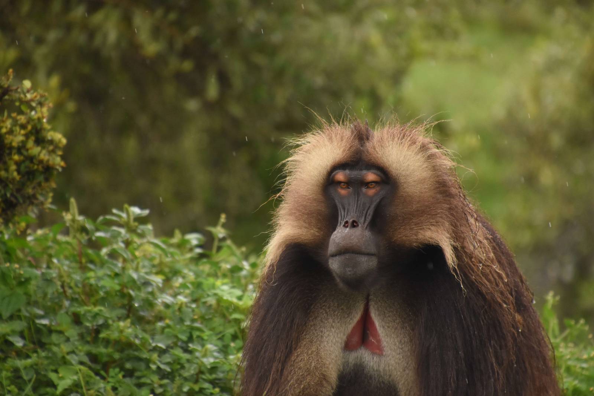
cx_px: 297
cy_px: 198
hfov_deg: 4.6
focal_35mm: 450
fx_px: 7425
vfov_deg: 3.1
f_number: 6.3
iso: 1250
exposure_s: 1/800
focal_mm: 300
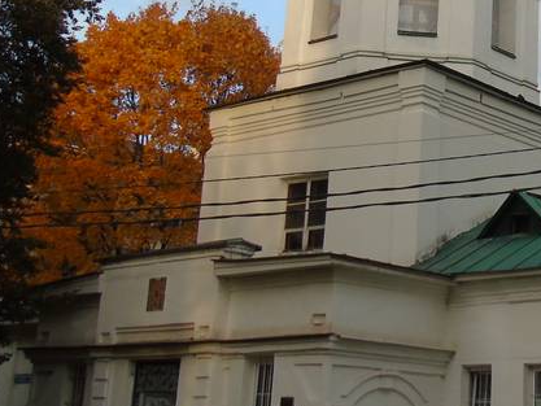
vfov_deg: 20.1
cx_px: 544
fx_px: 1126
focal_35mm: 72
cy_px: 54
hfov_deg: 25.6
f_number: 3.4
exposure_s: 1/320
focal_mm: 4.4
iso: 80
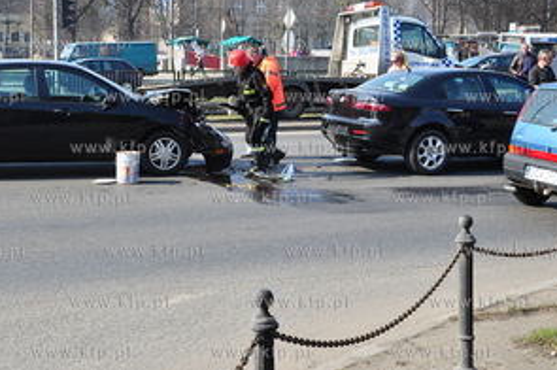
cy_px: 121
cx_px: 221
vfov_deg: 20.8
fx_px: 1005
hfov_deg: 30.9
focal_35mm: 65
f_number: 8
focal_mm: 32
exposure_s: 1/250
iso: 200
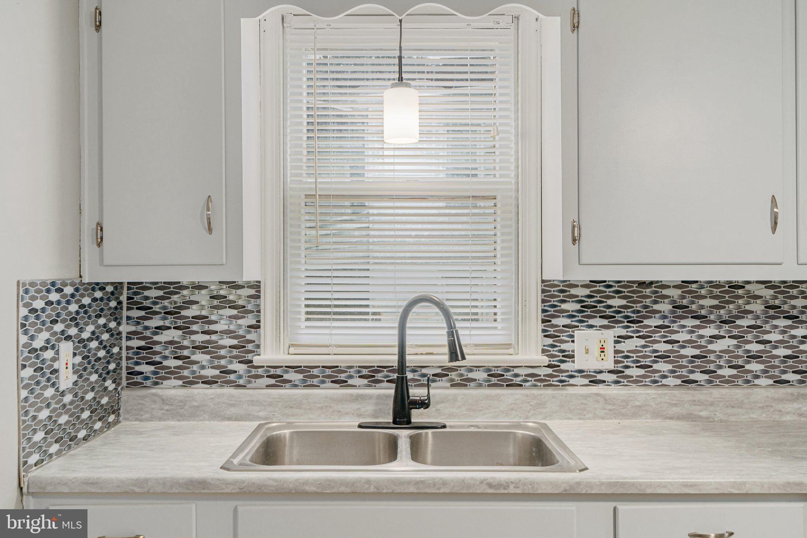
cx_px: 404
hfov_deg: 54.4
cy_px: 269
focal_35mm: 35
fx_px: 784
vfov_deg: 37.8
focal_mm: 35
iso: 320
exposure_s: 1/40
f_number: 7.1
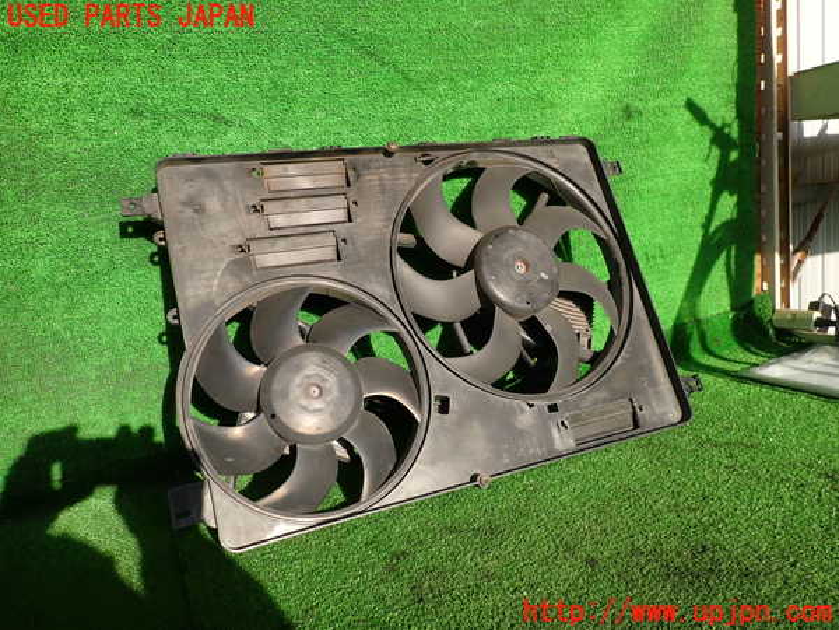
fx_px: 606
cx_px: 420
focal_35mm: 25
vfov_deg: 54.9
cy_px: 315
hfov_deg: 69.4
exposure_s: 1/640
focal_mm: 4.5
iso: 100
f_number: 2.8
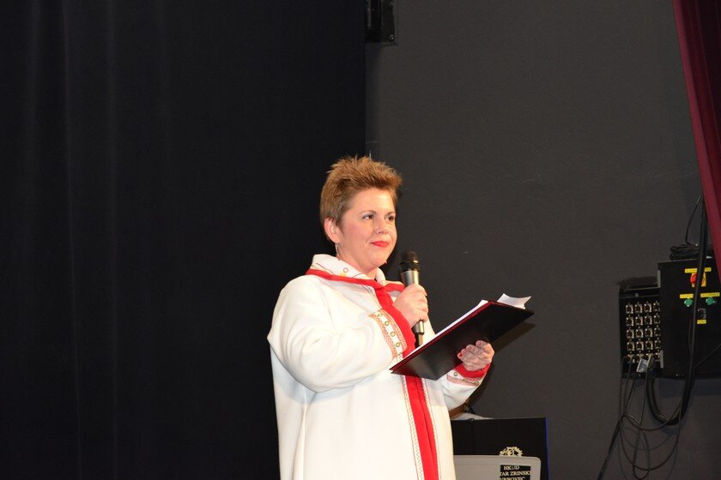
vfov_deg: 12.2
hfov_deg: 18.3
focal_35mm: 112
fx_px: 2243
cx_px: 360
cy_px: 240
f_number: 8
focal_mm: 112
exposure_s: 1/60
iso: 3200
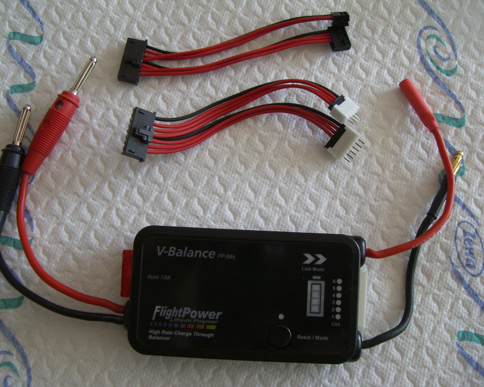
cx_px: 242
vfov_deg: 37.3
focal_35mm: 40
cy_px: 193
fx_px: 573
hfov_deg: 45.8
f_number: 2.7
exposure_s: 1/125
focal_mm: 6.2
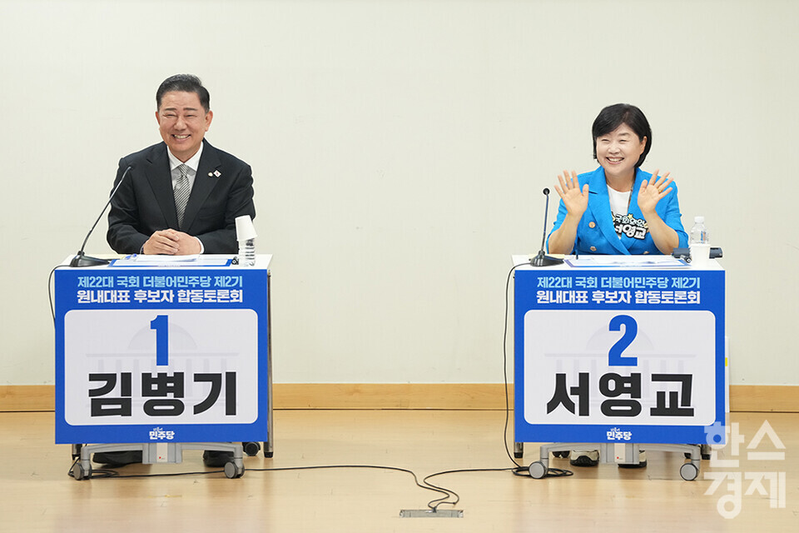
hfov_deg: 12.3
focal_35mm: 167
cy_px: 266
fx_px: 3706
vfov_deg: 8.2
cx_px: 400
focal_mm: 167
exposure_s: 1/200
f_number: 4.5
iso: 3200
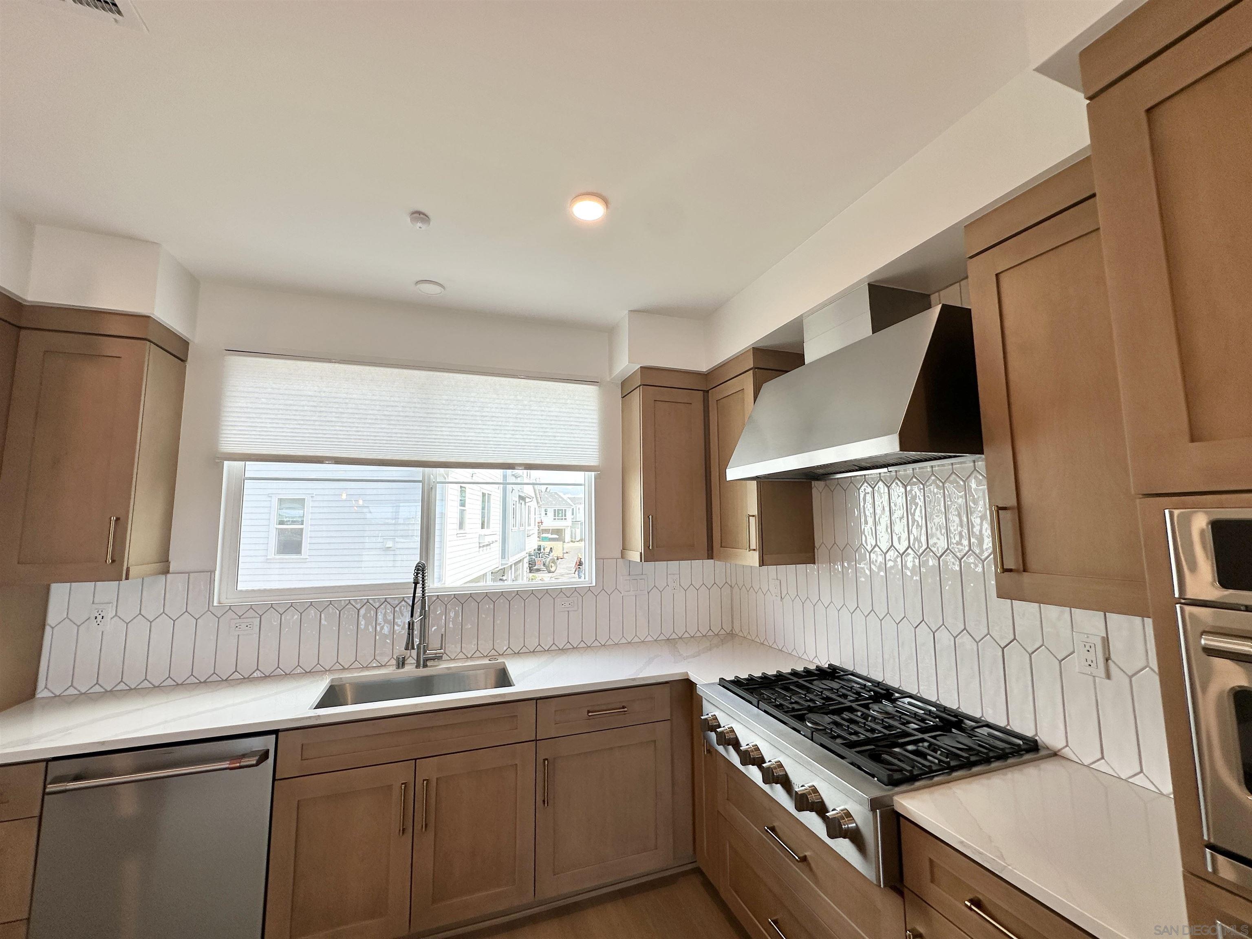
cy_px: 470
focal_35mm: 14
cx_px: 626
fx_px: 506
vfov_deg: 85.7
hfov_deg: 102.1
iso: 40
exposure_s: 1/168
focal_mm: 2.22
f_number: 2.2
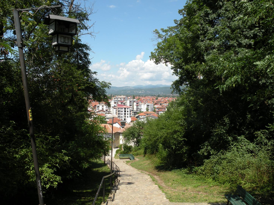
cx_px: 137
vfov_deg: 42.9
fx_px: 261
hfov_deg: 55.4
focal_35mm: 33
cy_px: 102
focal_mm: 5.8
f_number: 6.3
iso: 64
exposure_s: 1/235
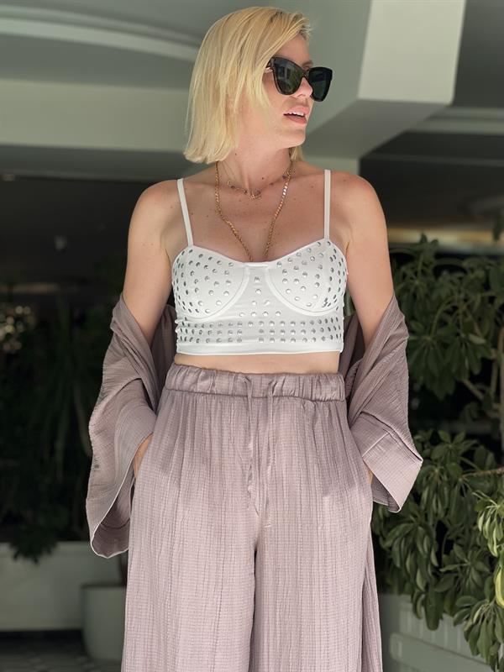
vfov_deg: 25.3
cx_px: 252
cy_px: 336
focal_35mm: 77
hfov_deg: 19.1
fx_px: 1495
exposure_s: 1/121
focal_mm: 9
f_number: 2.8
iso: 25
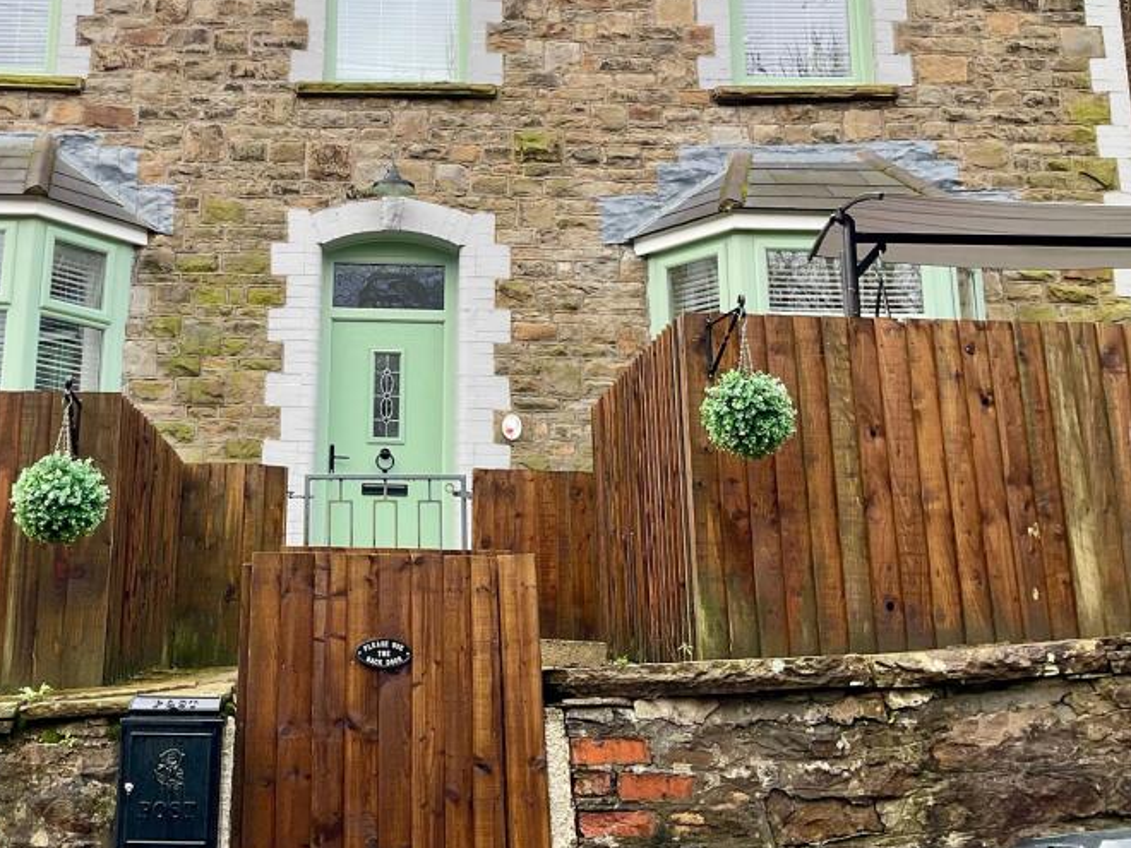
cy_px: 235
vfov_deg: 31.7
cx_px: 391
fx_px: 1470
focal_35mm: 45
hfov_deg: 41.6
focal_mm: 3
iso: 16
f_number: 1.8
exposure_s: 1/219
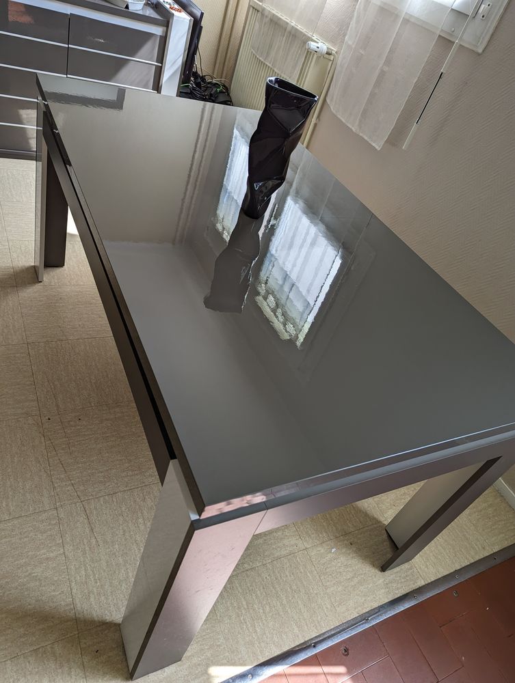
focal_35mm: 24
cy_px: 342
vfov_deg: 71.5
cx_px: 258
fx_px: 475
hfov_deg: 56.9
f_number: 1.85
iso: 29
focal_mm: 6.81
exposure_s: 1/92.2
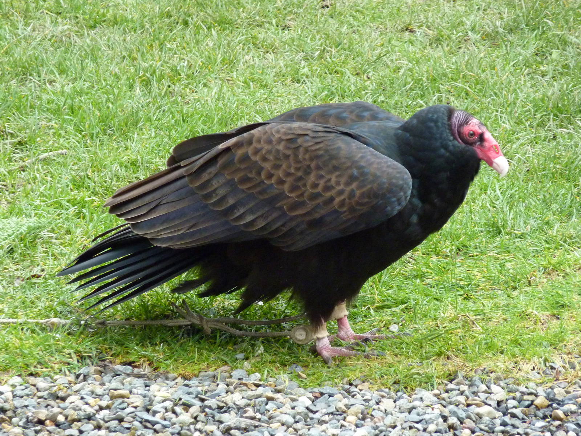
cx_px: 290
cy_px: 218
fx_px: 5035
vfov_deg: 5.0
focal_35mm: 300
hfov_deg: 6.6
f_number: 4.9
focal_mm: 49.2
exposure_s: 1/100
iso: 400
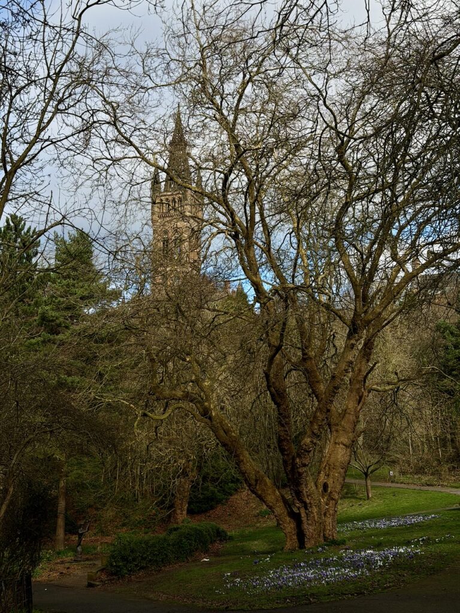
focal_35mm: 48
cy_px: 306
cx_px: 230
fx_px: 850
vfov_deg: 39.7
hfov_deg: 30.3
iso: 64
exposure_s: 1/5587
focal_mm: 6.76
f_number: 1.78
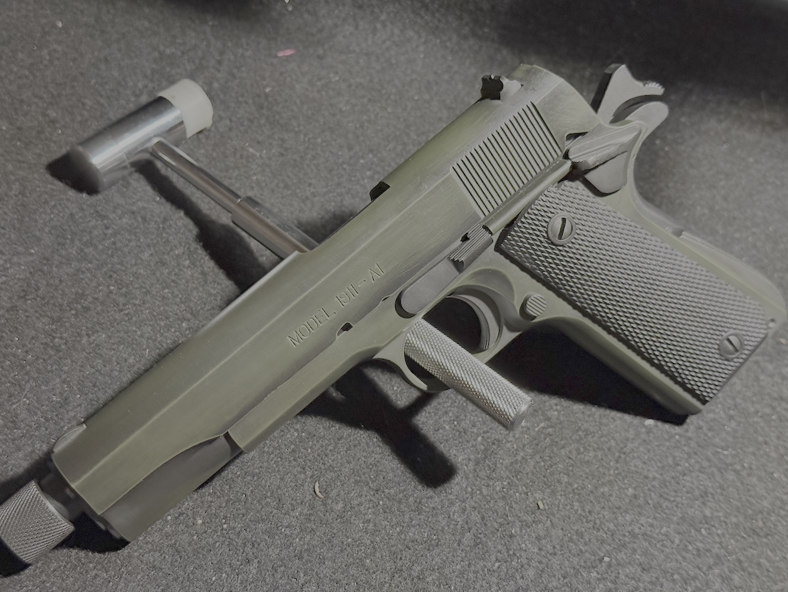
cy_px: 296
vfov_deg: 30.3
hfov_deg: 39.7
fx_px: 1093
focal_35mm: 48
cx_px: 394
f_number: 1.78
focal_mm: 6.76
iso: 640
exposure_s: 1/30
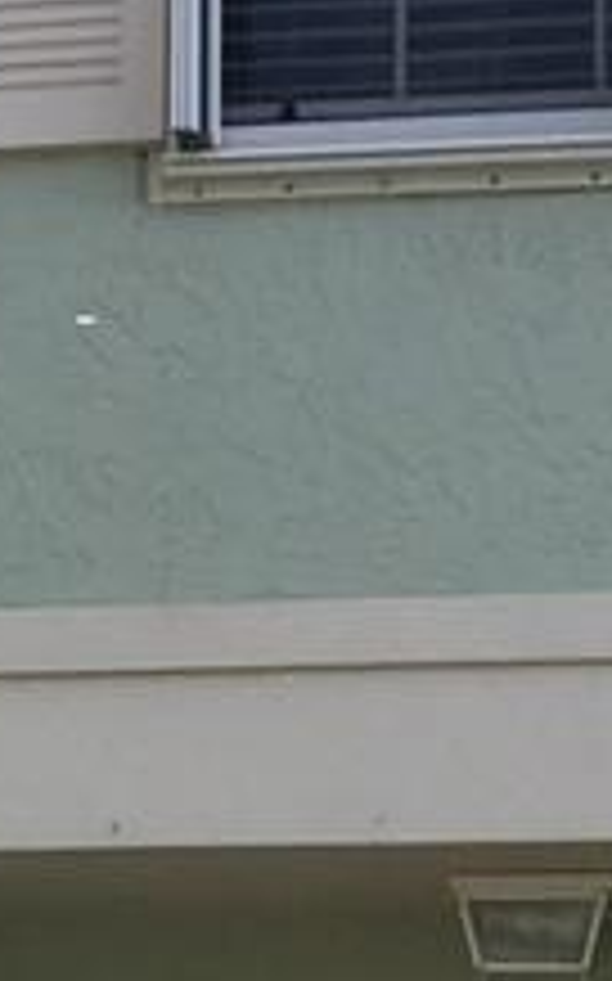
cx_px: -202
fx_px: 4516
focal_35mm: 169
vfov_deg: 12.3
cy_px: 846
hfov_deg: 7.7
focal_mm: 4.15
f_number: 2.2
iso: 32
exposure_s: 1/807
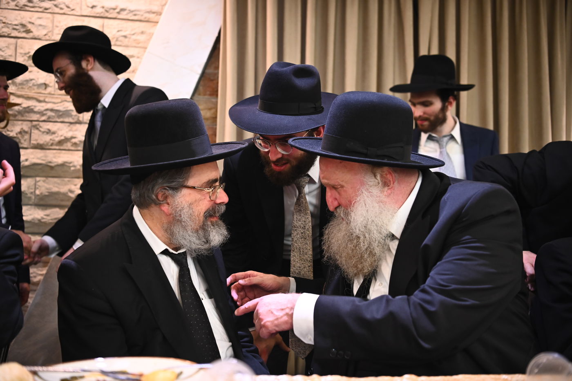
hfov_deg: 50.7
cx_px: 286
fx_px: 603
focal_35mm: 38
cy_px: 190
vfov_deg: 35.0
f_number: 2.8
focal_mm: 38
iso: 2000
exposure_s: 1/160
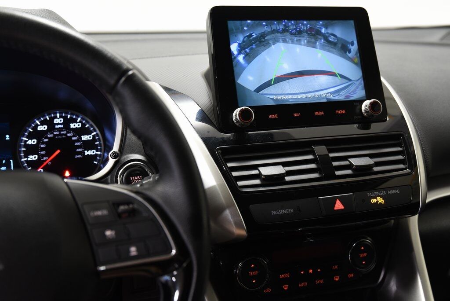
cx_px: 225
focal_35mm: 45
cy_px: 150
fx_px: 563
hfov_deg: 43.6
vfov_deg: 29.9
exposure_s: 1/25
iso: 1600
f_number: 4.5
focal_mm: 45
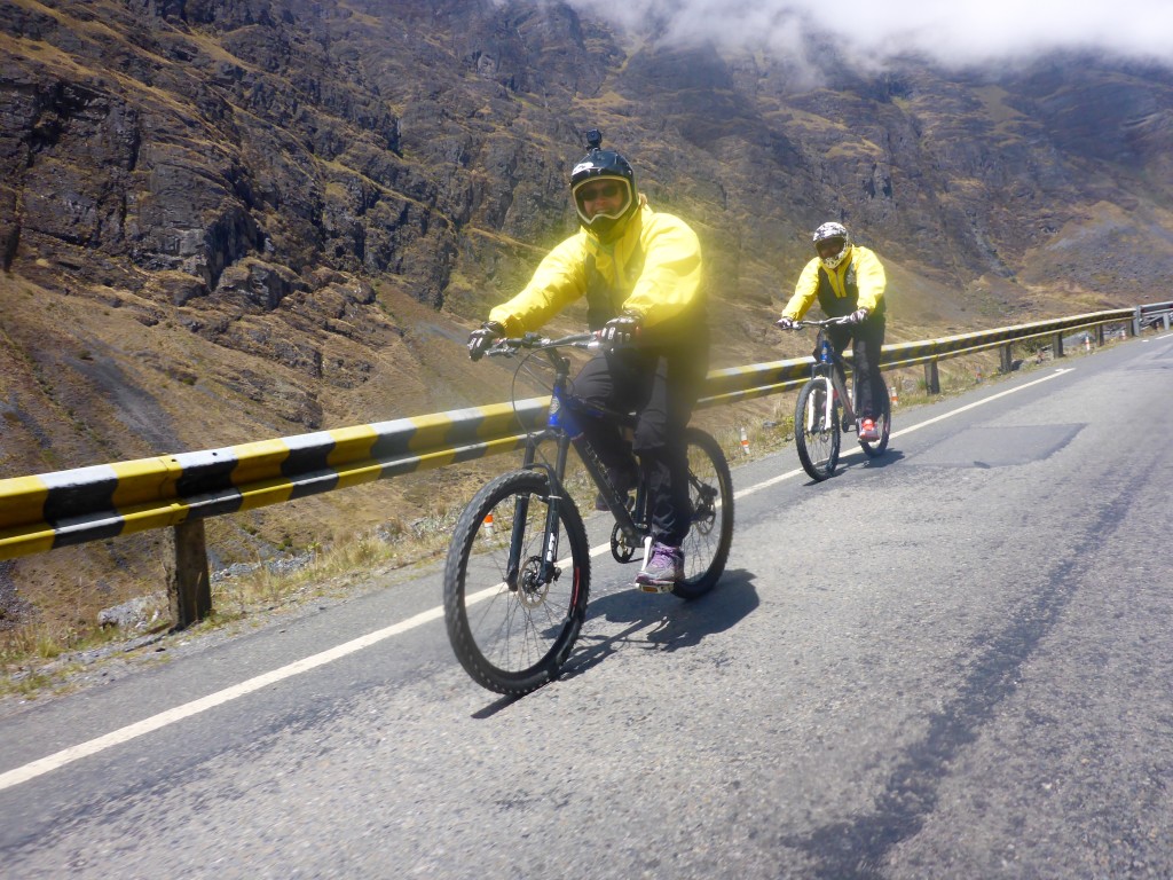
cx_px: 586
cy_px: 440
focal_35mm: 28
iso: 100
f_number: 3.3
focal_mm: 4.9
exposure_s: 1/800
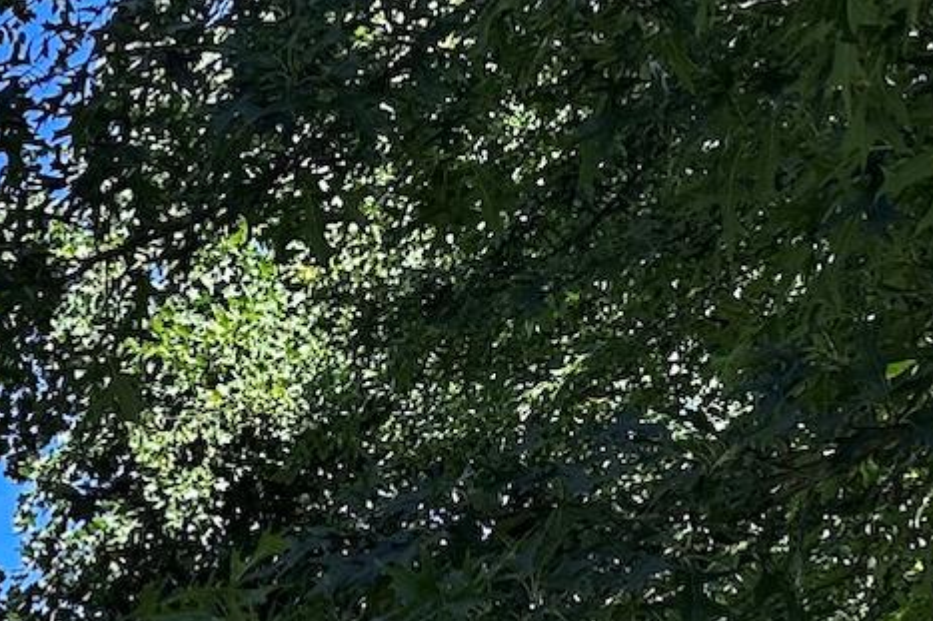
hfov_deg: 16.1
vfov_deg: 11.0
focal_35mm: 107
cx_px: -747
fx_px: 2772
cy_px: 1432
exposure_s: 1/1321
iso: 80
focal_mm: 6.86
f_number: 1.78
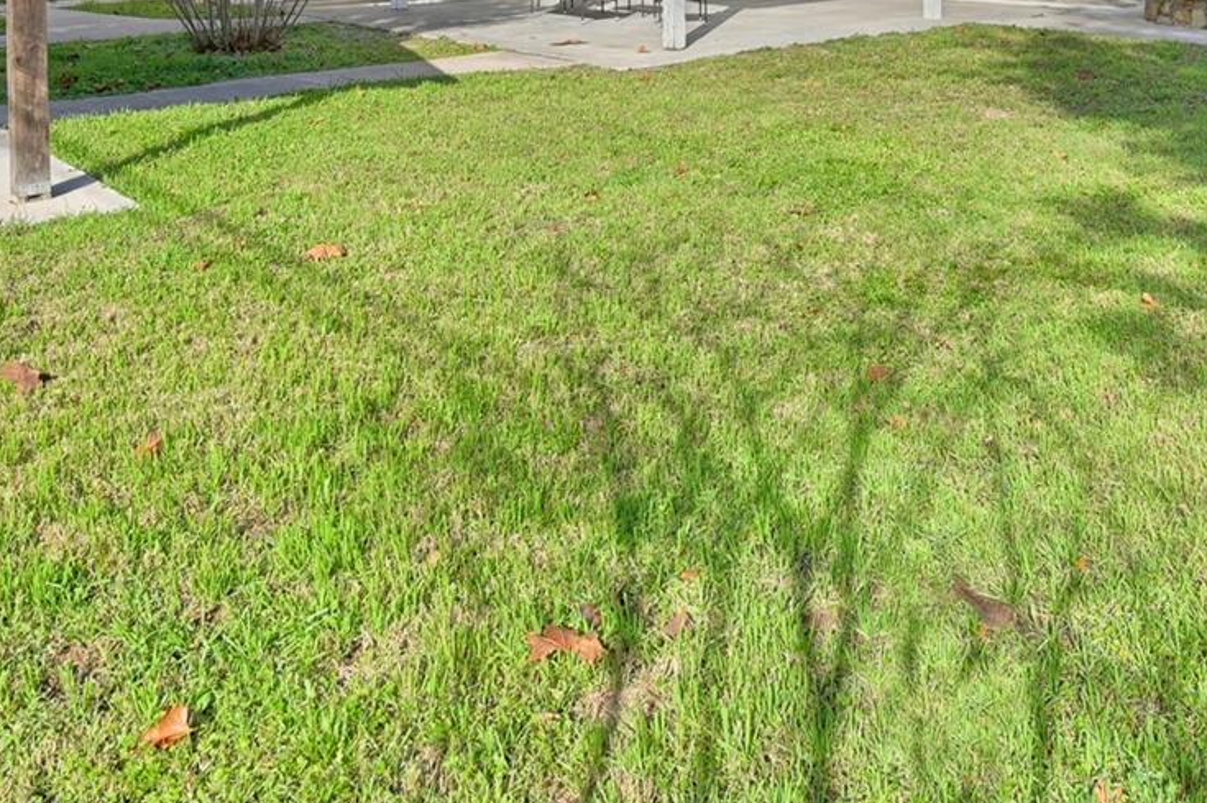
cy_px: -90
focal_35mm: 39
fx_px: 1307
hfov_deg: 49.5
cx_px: 673
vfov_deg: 30.4
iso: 100
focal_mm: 14
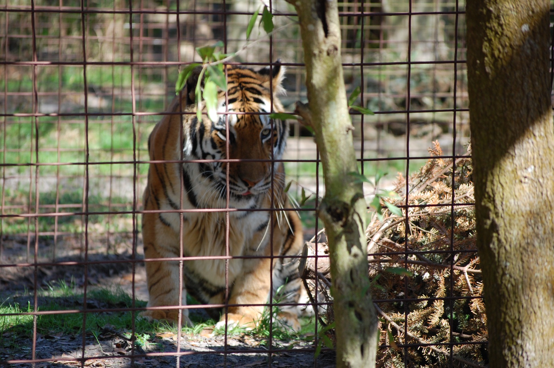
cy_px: 184
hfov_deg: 11.8
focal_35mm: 174
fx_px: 2675
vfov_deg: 7.9
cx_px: 277
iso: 400
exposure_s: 1/400
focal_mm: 116
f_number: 5
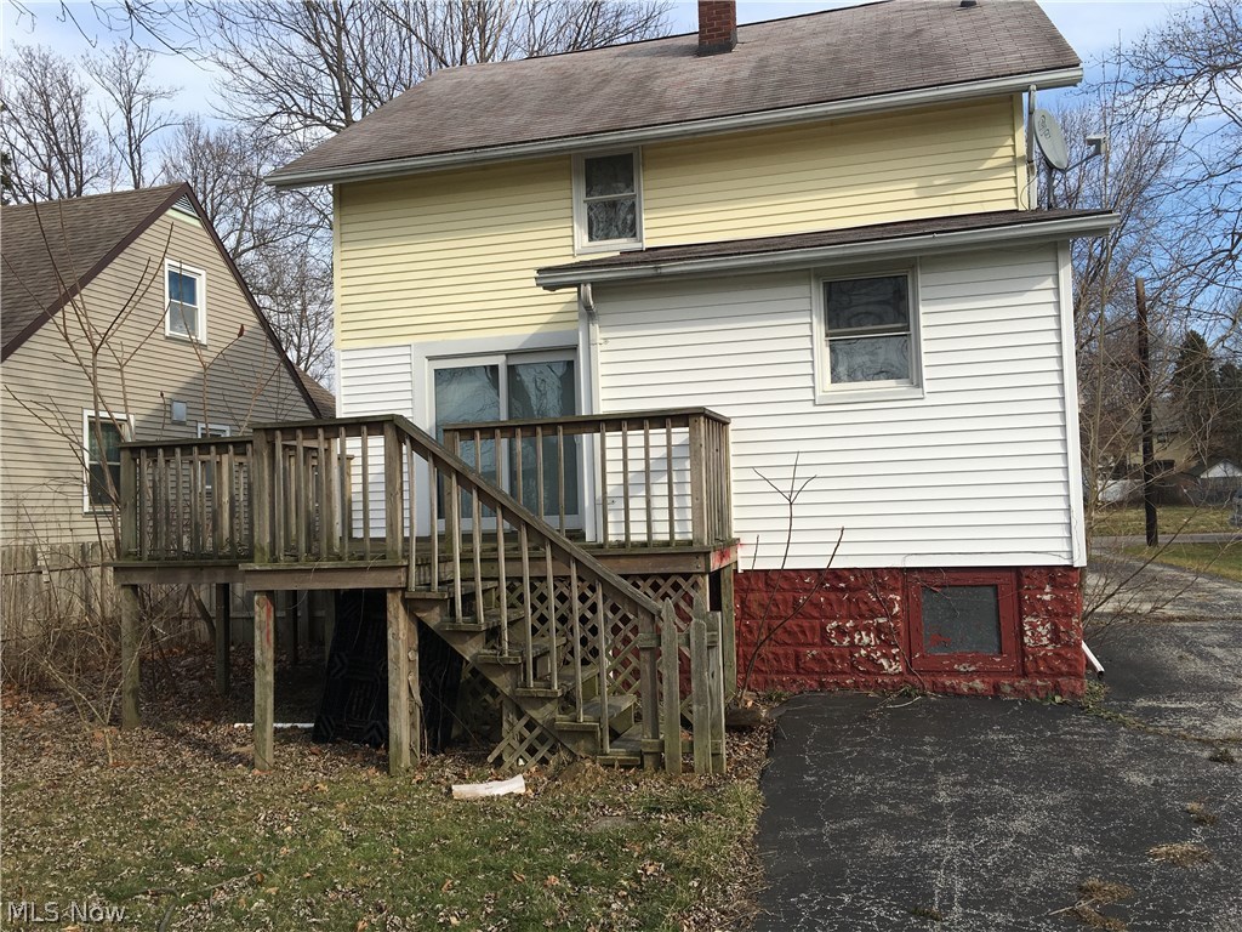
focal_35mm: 29
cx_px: 621
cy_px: 466
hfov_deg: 61.7
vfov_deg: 48.2
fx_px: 1041
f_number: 2.2
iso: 25
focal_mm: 4.15
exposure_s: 1/1131
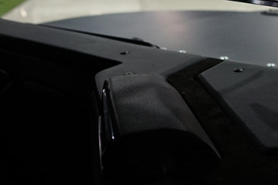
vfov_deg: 21.1
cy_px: -4
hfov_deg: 30.9
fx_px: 479
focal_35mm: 62
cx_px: 252
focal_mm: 24
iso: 800
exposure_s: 1/60
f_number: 4
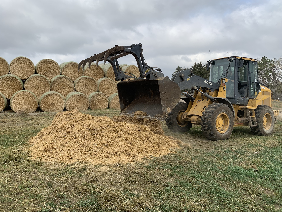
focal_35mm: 27
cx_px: 144
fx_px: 220
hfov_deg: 65.3
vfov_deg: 51.3
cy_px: 102
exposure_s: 1/1661
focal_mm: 4.25
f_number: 1.8
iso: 25
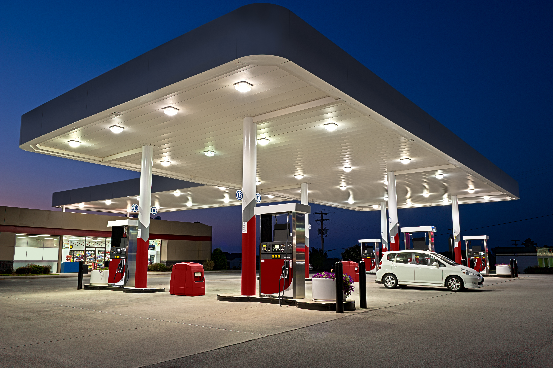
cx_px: 276
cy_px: 184
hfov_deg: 65.5
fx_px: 430
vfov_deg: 46.3
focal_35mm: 28
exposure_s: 1
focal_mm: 28
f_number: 11
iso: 200
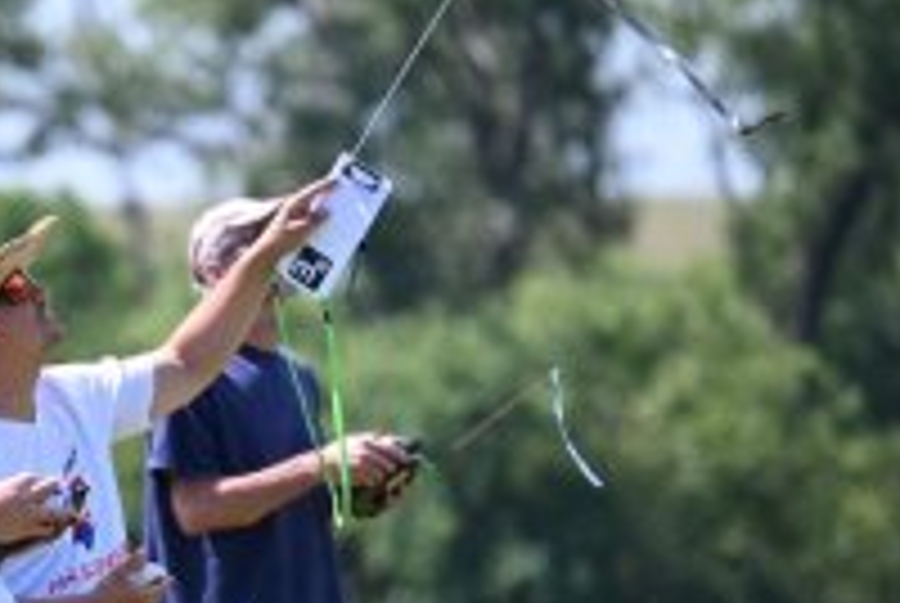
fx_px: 24886
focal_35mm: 994
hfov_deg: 2.1
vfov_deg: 1.4
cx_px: 155
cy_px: 513
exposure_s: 1/800
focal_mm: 400
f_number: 6.3
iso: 320
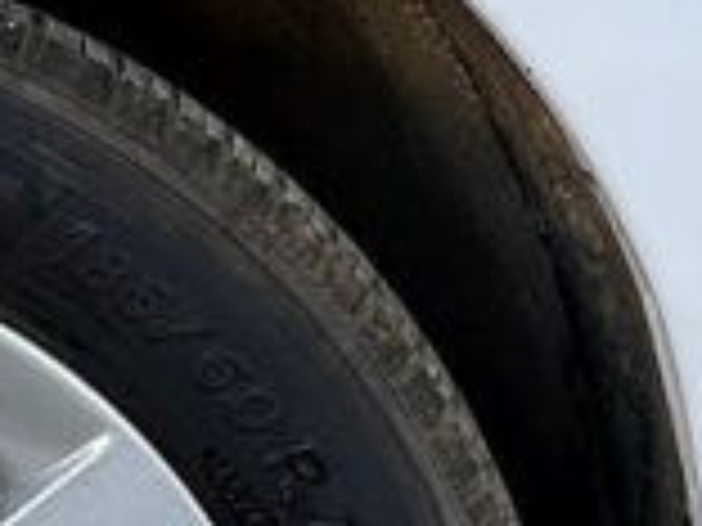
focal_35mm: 123
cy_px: 652
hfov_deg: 15.5
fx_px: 2494
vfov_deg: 11.8
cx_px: -122
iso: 80
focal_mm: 6.86
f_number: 1.78
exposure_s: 1/439
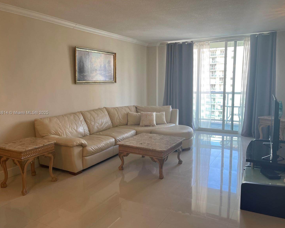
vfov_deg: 51.5
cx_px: 143
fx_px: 236
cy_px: 113
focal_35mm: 28
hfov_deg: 62.2
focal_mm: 5.1
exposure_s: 1/120
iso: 50
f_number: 1.6
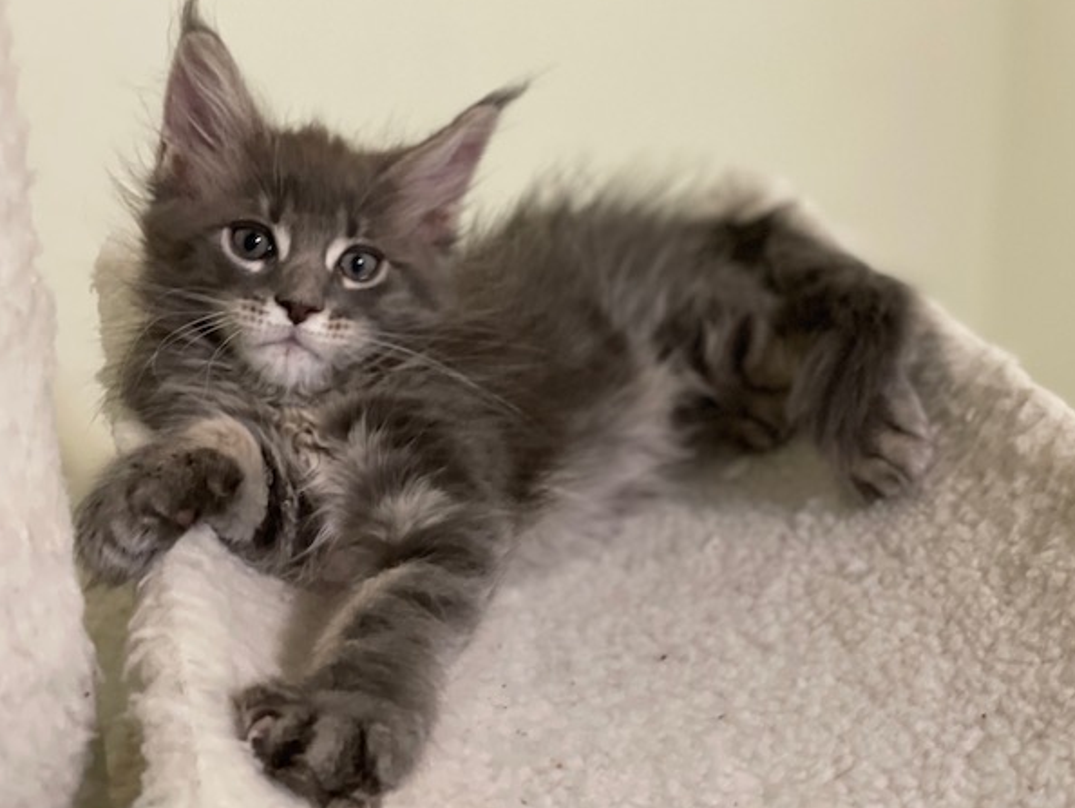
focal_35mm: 56
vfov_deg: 26.1
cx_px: 521
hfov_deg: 34.3
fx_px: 1740
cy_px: 379
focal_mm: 6
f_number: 2
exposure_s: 1/24
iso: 400
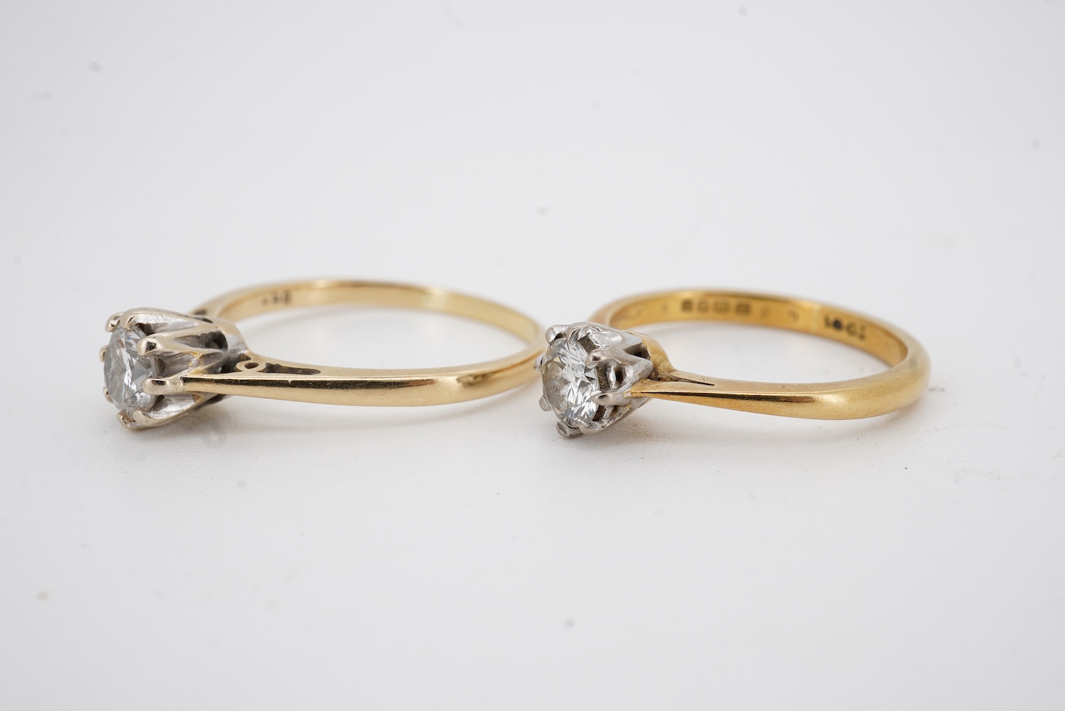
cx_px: 532
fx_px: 1331
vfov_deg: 29.9
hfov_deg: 43.6
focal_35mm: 45
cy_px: 356
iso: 200
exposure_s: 1/125
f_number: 22
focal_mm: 30
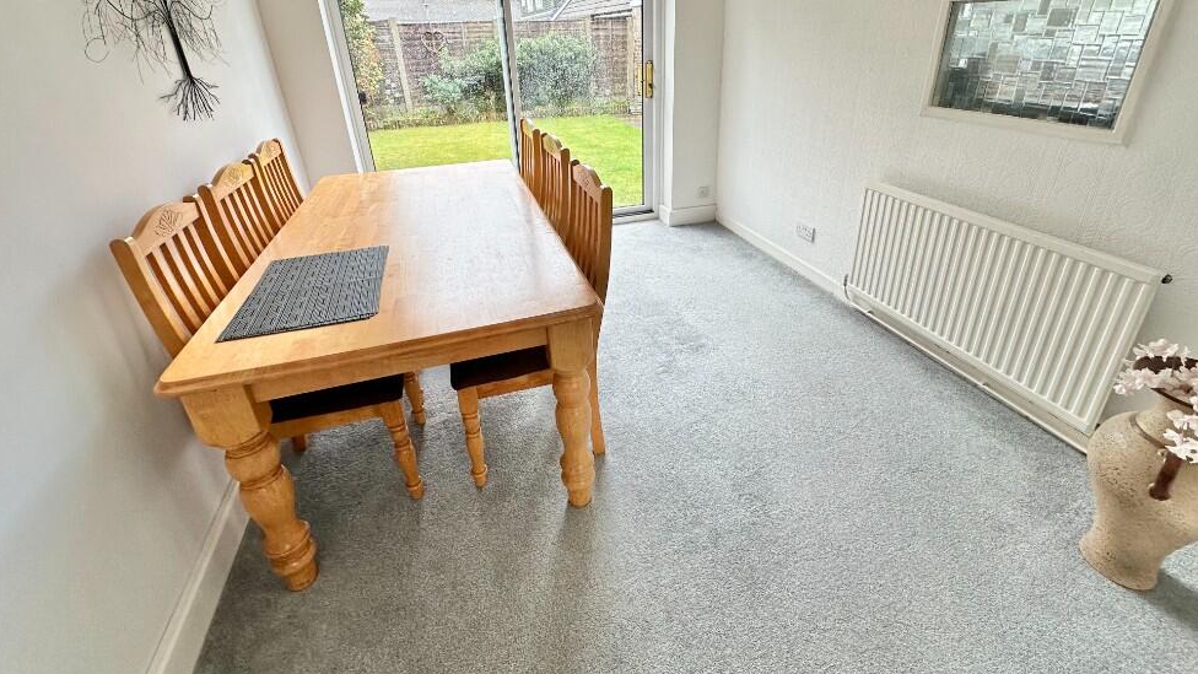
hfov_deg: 99.3
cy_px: 255
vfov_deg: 66.1
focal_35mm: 16
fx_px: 508
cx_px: 615
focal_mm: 2.22
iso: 100
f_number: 2.2
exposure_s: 1/100
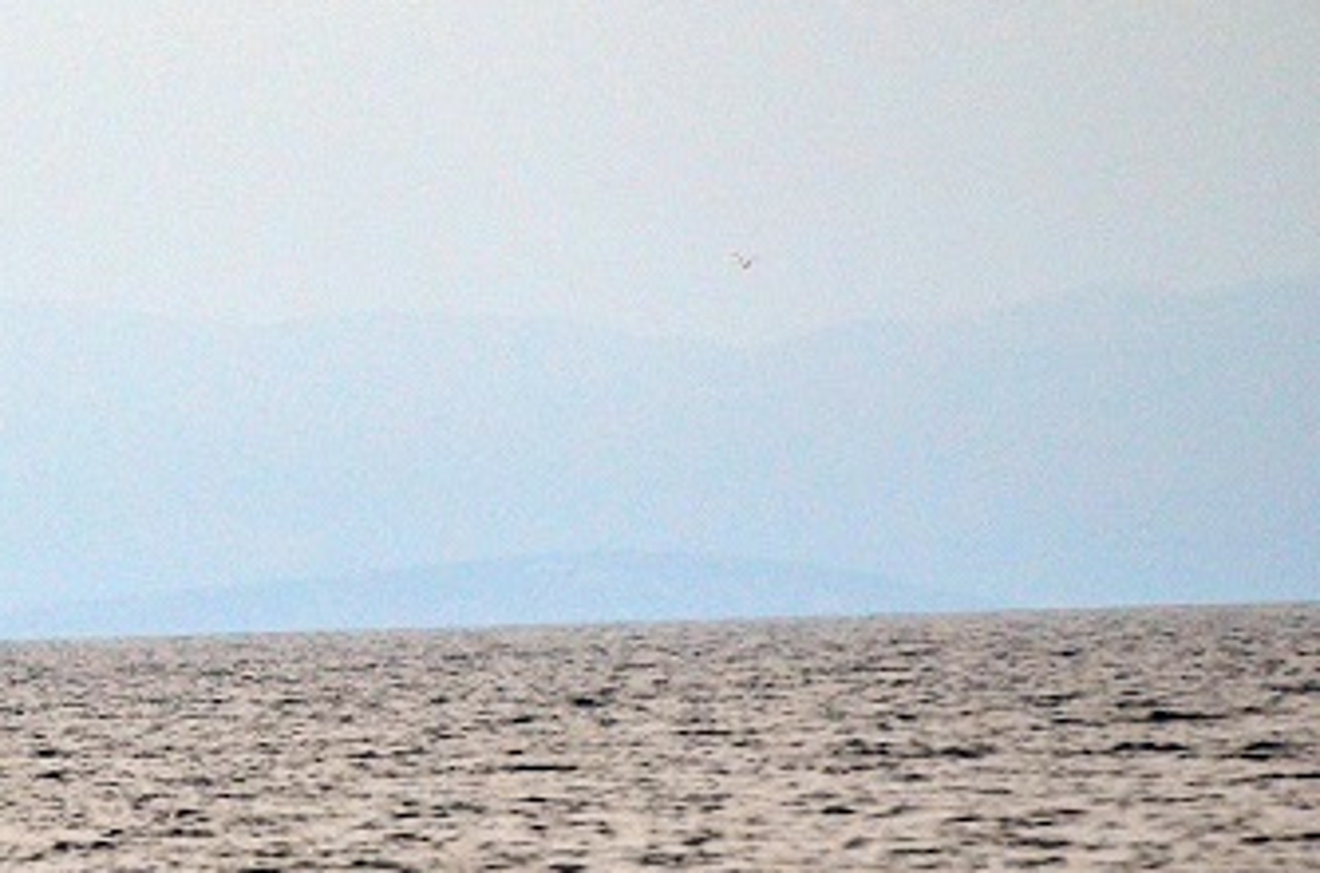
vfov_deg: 1.3
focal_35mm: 1033
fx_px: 37787
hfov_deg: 2.0
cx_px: -498
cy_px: 794
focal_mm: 230
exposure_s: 1/8000
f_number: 5.3
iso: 720
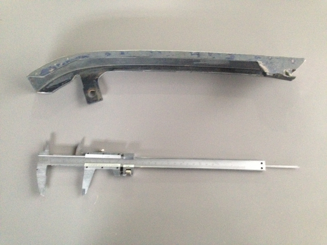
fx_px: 312
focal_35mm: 33
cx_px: 164
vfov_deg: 42.9
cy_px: 122
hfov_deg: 55.4
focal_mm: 4.12
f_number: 2.4
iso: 640
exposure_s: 1/15
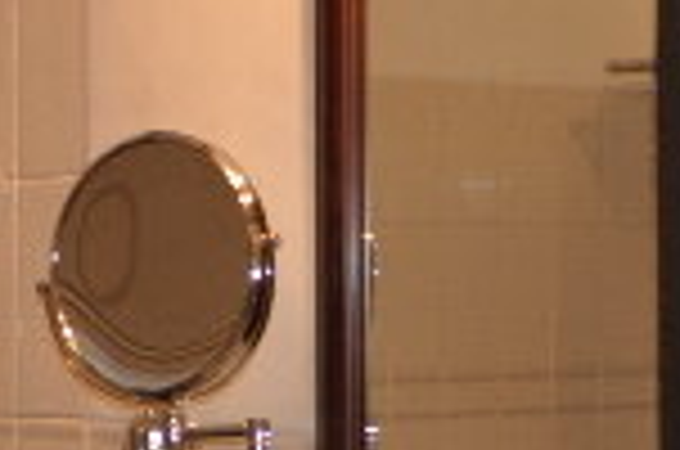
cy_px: 425
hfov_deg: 14.2
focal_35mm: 143
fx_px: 2695
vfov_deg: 9.5
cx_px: 63
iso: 400
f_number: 3.5
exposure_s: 1/20
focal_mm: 18
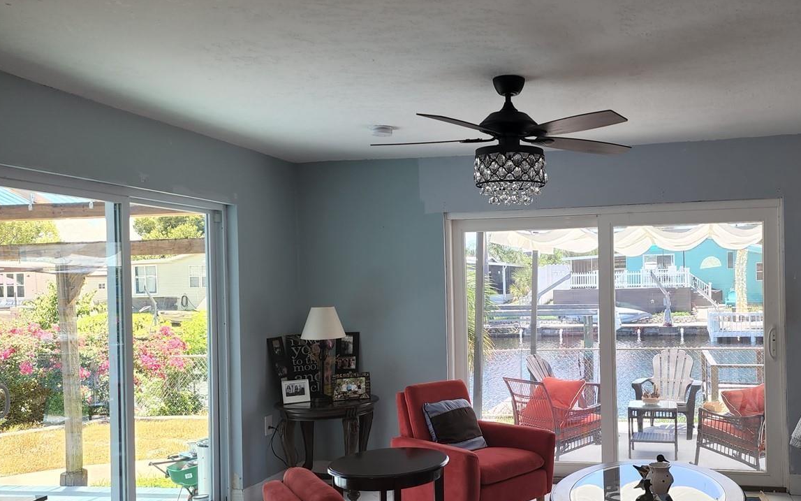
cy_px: 282
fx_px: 742
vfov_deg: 37.2
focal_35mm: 34
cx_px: 541
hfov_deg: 55.4
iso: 40
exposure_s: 1/120
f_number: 1.8
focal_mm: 6.4
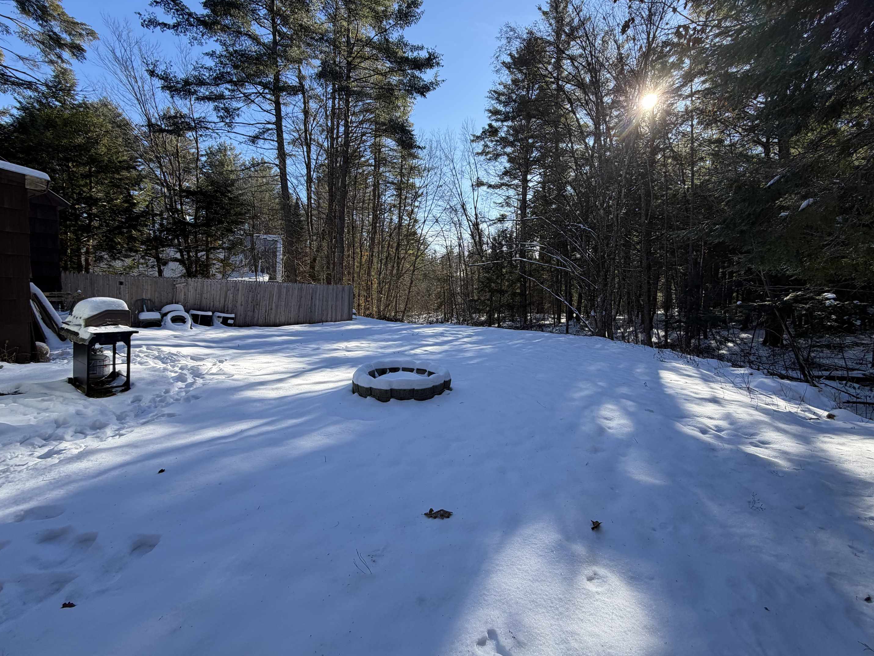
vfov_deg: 81.7
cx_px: 464
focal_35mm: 15
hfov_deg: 98.1
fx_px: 379
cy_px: 310
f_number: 2.2
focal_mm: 2.22
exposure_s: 1/502
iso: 40
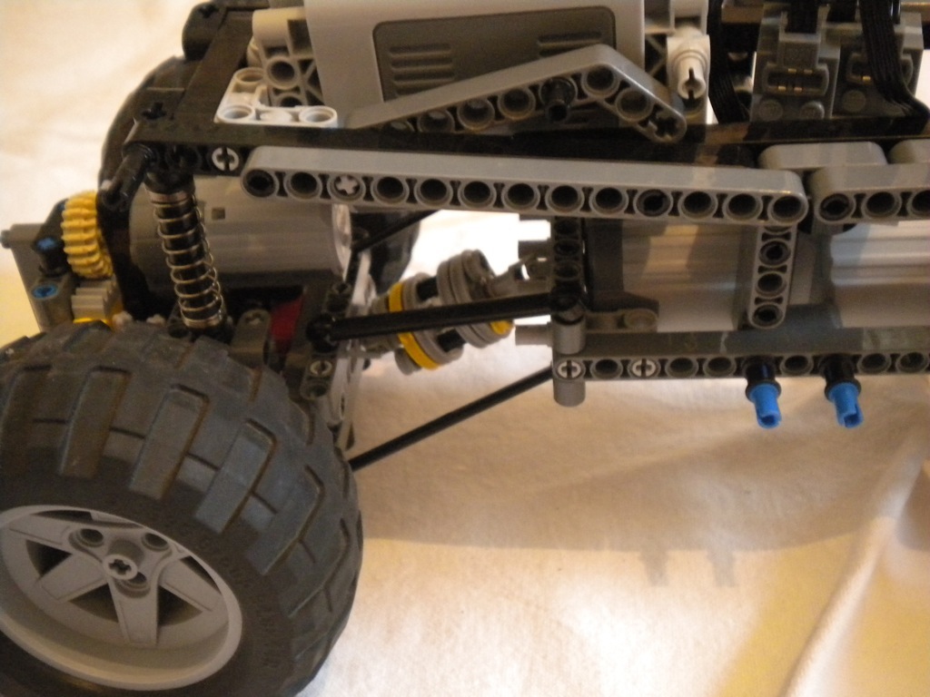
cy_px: 348
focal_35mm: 41
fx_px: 1102
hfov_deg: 45.8
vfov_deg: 35.1
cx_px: 465
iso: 800
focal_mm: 7.4
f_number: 3.5
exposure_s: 1/19.3
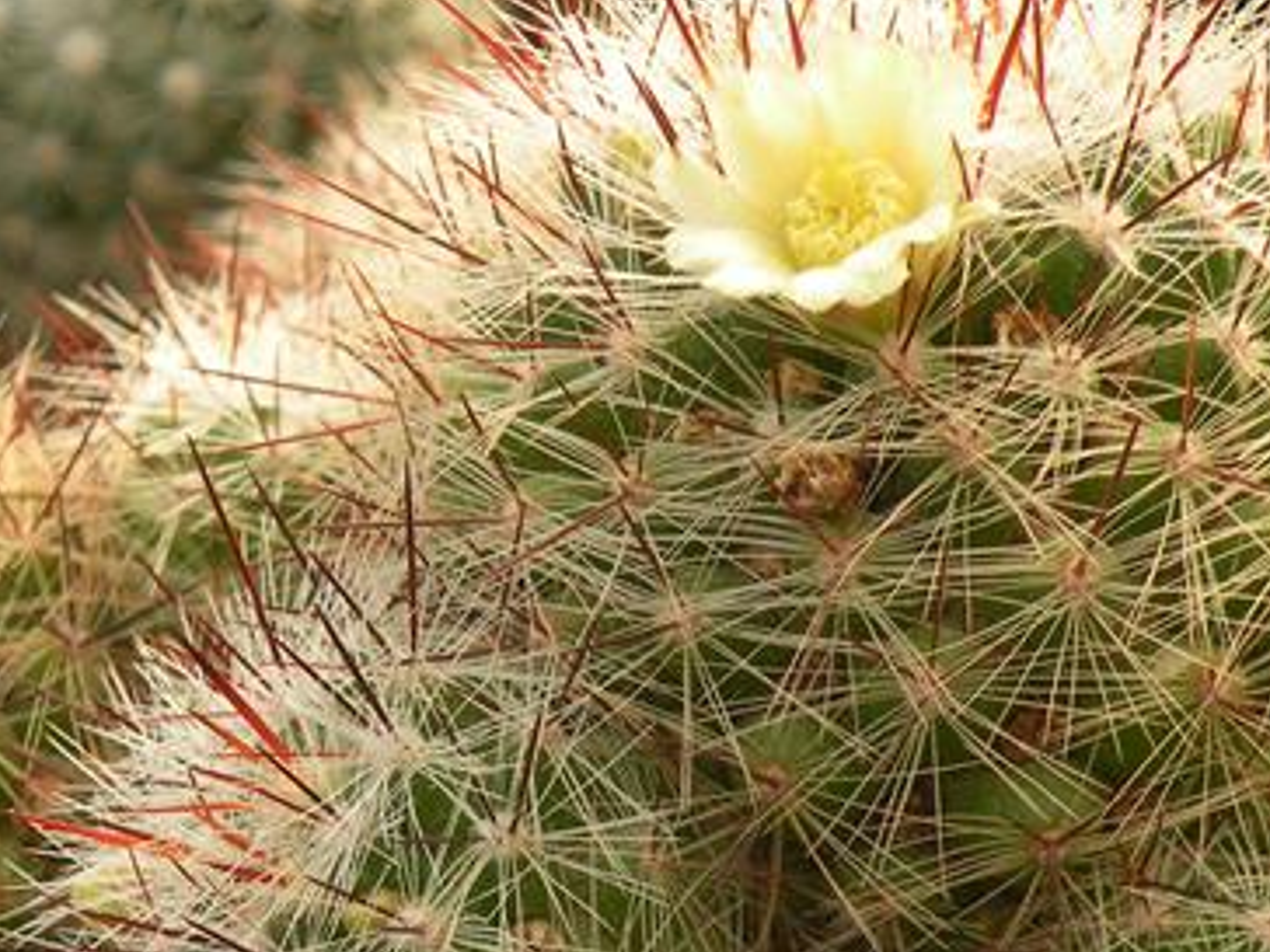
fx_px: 4513
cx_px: 544
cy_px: 914
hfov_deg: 16.0
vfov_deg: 11.9
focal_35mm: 123
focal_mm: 9.8
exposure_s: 1/81
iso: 64
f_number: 3.5
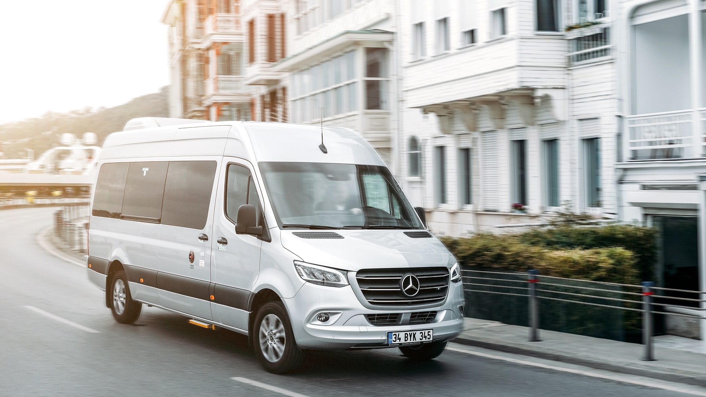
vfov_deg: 22.2
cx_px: 350
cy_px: 172
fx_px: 1011
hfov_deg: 38.5
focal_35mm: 54
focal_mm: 34.3
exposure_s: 1/1500
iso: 200
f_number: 3.6
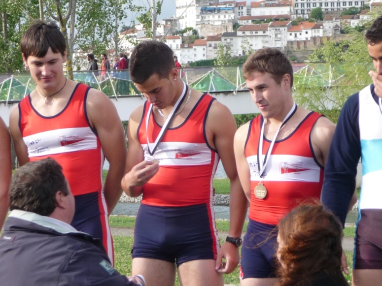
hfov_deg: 15.5
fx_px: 1401
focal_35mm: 127
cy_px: 146
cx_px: 194
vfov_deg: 11.7
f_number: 4.7
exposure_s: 1/160
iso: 100
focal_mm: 16.3
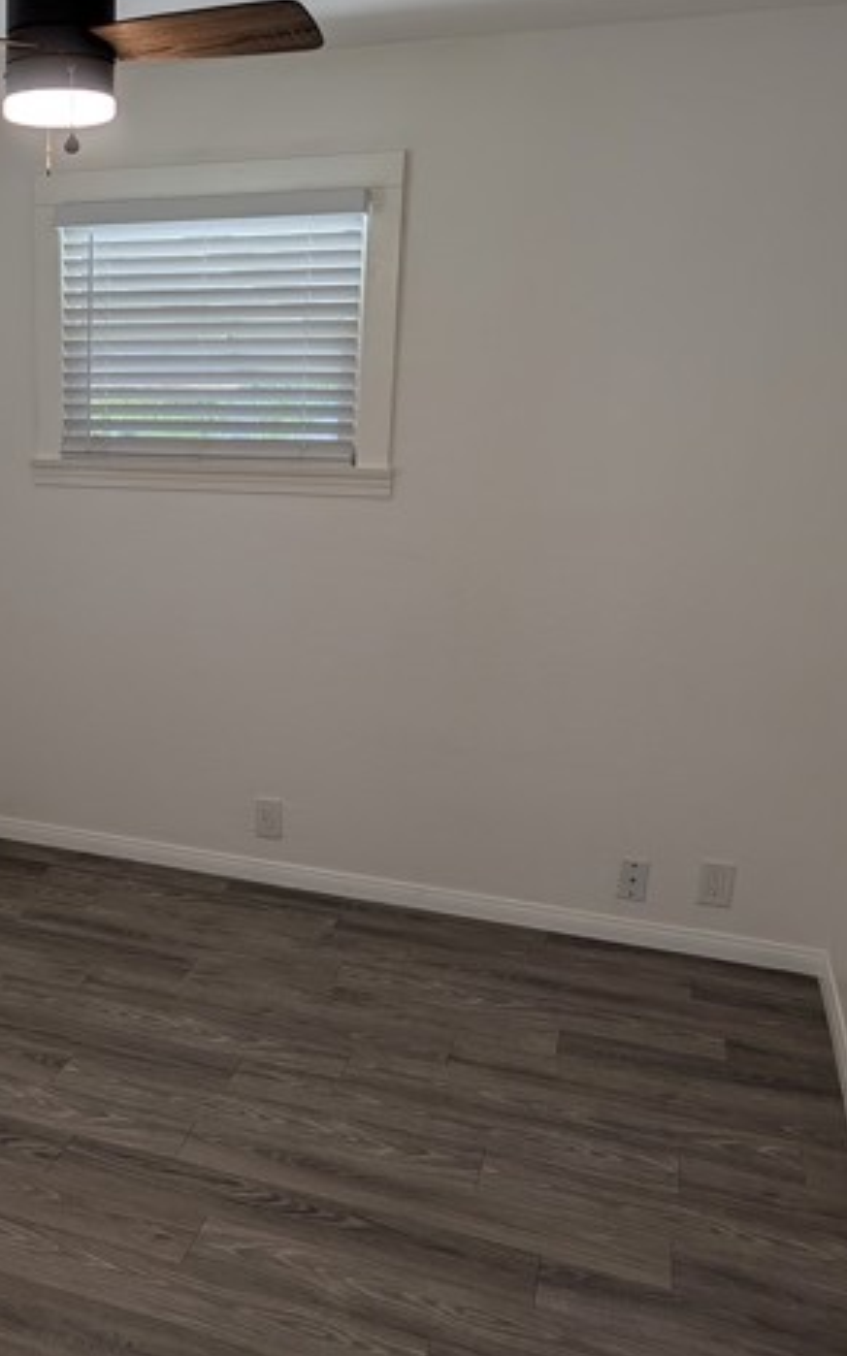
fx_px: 1293
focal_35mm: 35
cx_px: 12
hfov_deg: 33.4
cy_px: 682
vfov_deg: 55.3
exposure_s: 1/120
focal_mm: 6.9
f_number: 1.68
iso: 33
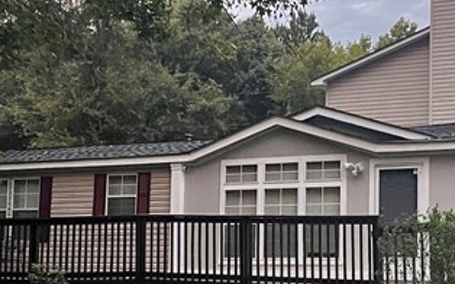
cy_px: 167
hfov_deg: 23.0
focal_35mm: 90
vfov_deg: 14.5
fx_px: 1116
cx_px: 294
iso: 500
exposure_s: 1/30
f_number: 1.6
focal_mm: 5.1
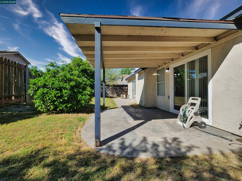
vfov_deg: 85.7
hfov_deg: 102.1
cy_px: 90
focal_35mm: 14
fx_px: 98
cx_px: 121
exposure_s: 1/400
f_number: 6.3
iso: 100
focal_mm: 7
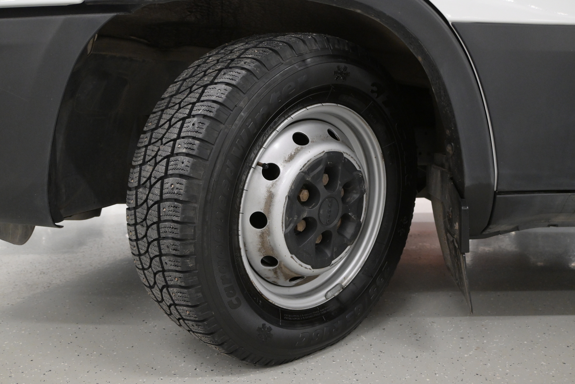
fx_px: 551
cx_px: 288
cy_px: 192
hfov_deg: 55.1
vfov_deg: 38.4
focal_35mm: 34
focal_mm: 23
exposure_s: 1/80
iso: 2500
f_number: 5
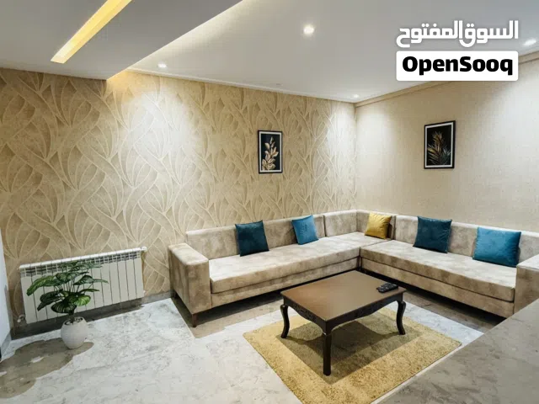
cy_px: 202
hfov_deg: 102.1
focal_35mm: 14
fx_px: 218
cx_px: 270
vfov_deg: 85.7
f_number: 2.2
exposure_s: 1/50
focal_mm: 2.22
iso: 250
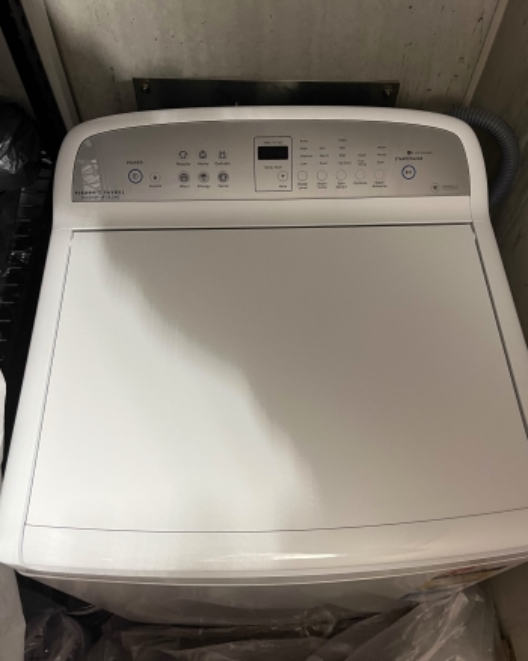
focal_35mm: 29
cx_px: 271
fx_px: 567
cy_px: 324
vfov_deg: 60.5
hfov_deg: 49.9
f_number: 1.6
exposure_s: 1/50
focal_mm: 5.1
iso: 400
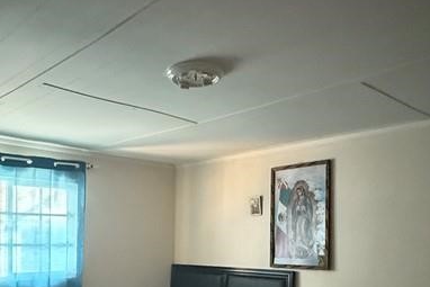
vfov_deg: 33.0
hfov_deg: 49.5
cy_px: 240
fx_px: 466
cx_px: 198
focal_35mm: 39
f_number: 2.2
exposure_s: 1/60
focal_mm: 2.22
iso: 1600
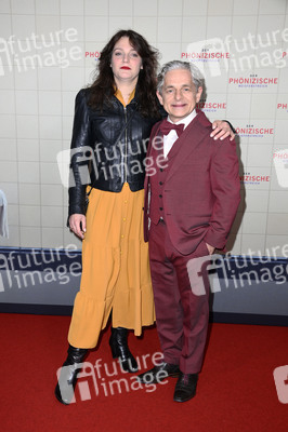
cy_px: 216
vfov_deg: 46.4
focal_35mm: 42
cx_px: 144
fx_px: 505
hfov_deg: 31.8
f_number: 5.6
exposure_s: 1/250
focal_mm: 42
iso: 800
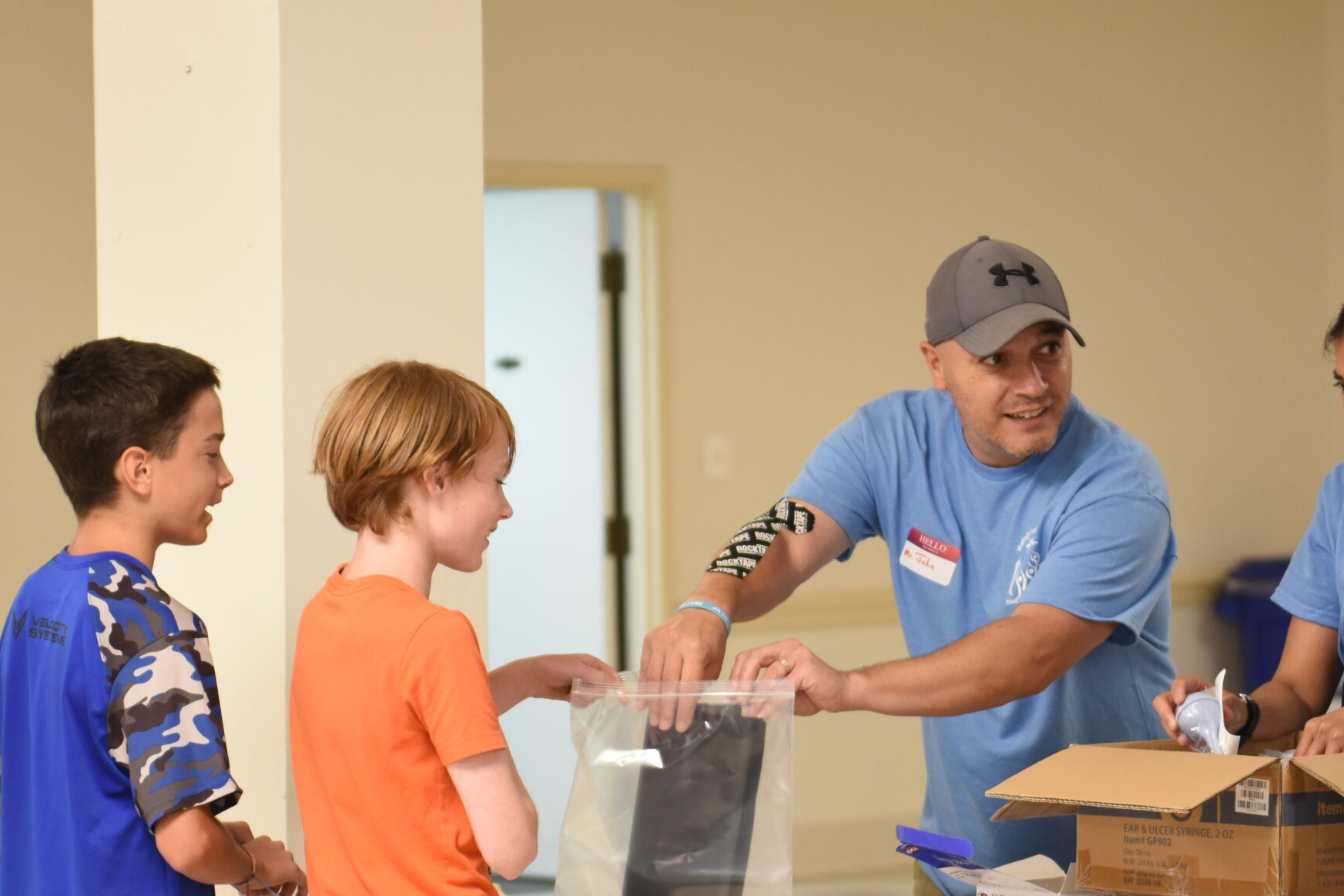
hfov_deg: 13.3
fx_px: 5750
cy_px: 505
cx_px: 710
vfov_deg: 8.9
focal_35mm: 154
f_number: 2.8
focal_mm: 70
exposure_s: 1/80
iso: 640
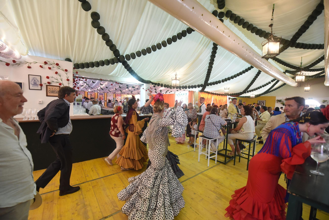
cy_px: 110
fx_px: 128
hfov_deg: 104.2
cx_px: 164
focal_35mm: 14
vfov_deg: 81.3
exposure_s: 1/250
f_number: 2.8
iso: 2500
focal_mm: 14
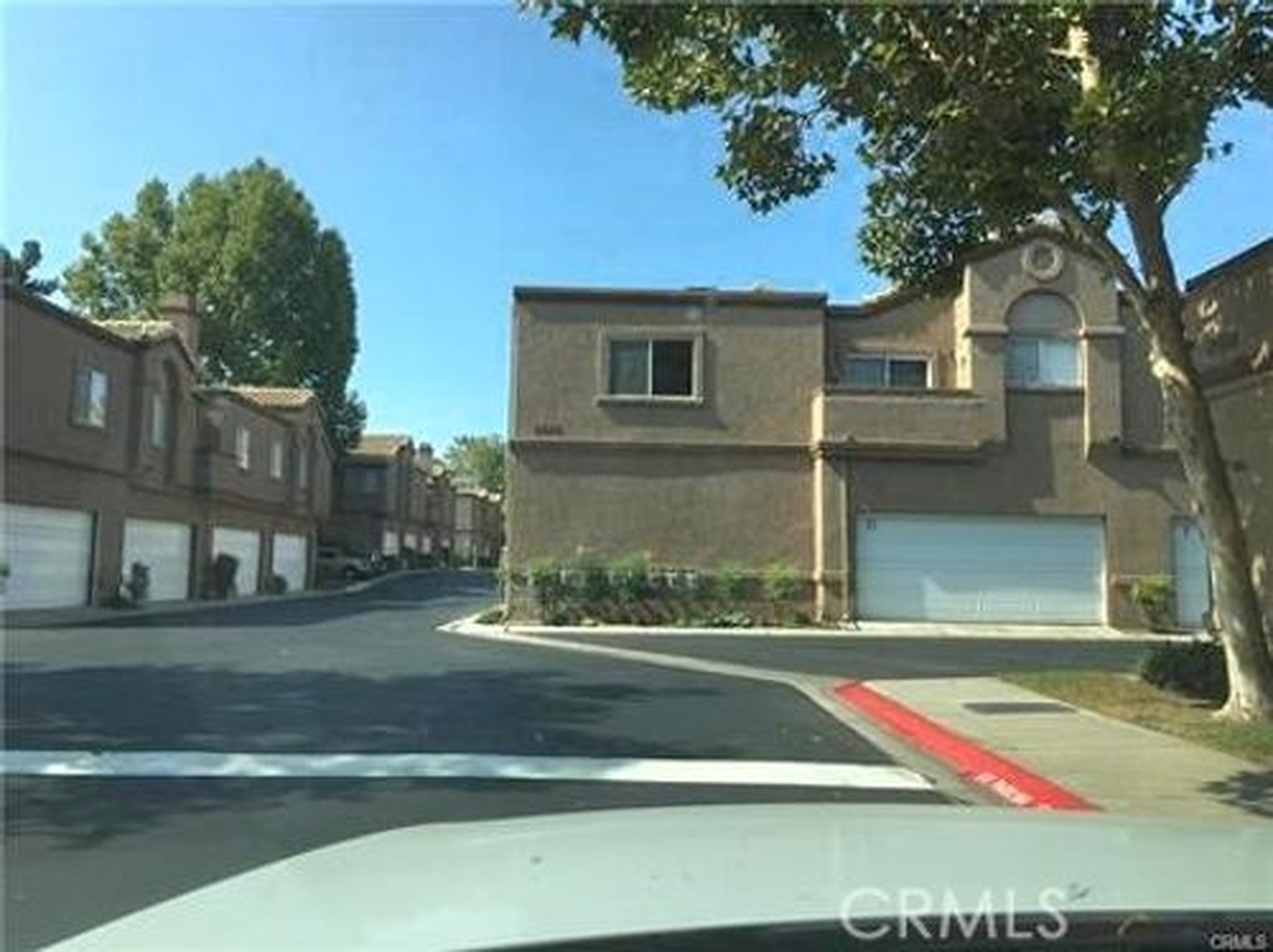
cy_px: 476
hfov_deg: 61.7
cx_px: 636
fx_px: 1065
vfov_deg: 48.2
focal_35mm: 29
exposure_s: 1/1250
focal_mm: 4.15
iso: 32
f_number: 2.2
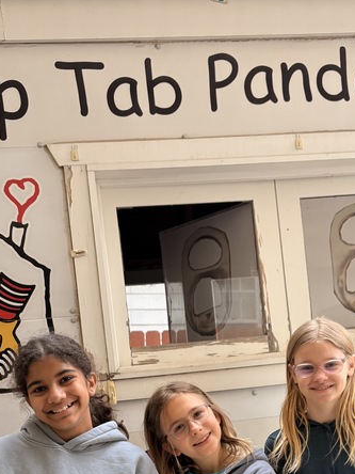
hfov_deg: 24.4
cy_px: 408
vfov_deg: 31.0
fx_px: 820
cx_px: 215
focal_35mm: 60
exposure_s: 1/277
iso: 64
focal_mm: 5.96
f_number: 1.6
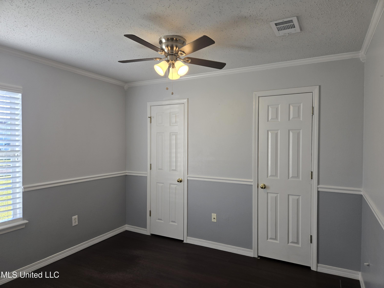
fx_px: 255
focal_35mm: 23
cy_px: 144
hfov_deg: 73.9
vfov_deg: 58.9
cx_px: 192
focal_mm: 5.4
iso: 50
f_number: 1.8
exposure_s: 1/180
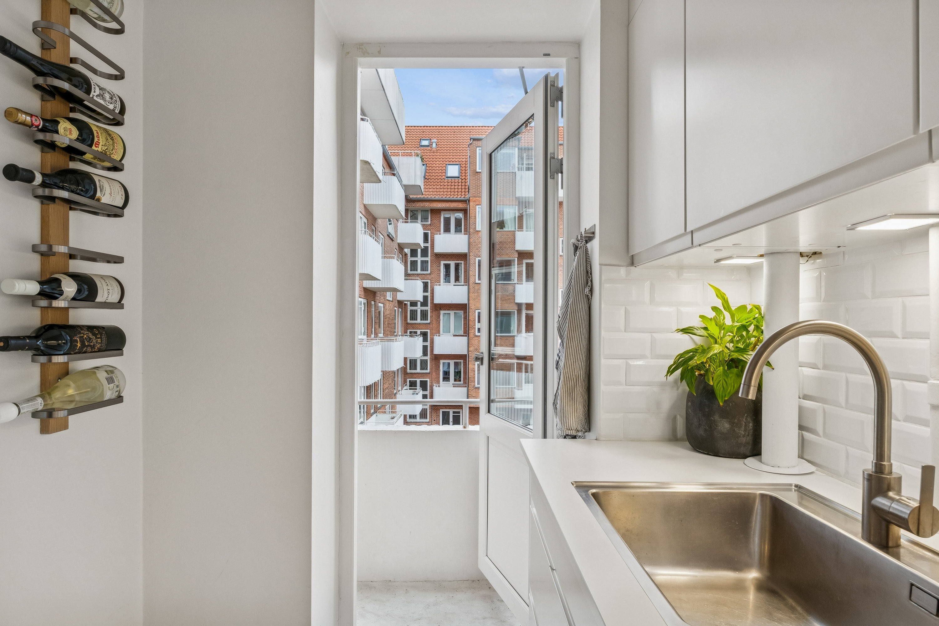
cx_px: 470
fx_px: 532
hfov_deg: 82.9
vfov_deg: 60.9
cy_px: 313
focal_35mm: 20
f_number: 7.1
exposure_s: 1/13
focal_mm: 13.6
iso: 250
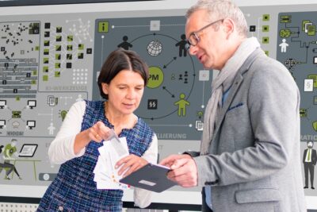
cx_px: 158
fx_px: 308
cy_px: 106
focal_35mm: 35
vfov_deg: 37.9
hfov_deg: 54.4
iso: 100
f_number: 1.4
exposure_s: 1/640
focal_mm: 35
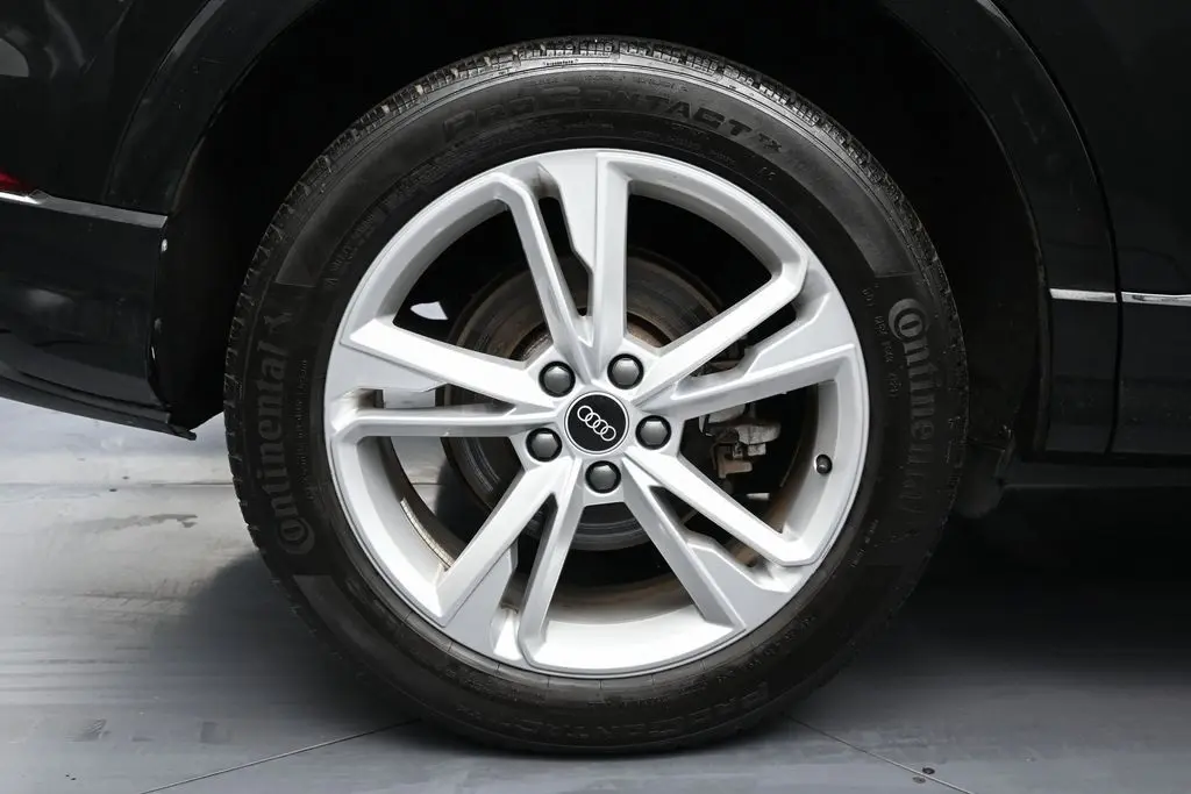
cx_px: 596
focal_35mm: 38
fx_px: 1241
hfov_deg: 51.3
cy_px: 397
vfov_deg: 35.5
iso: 720
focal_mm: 25
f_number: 4.2
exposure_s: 1/125
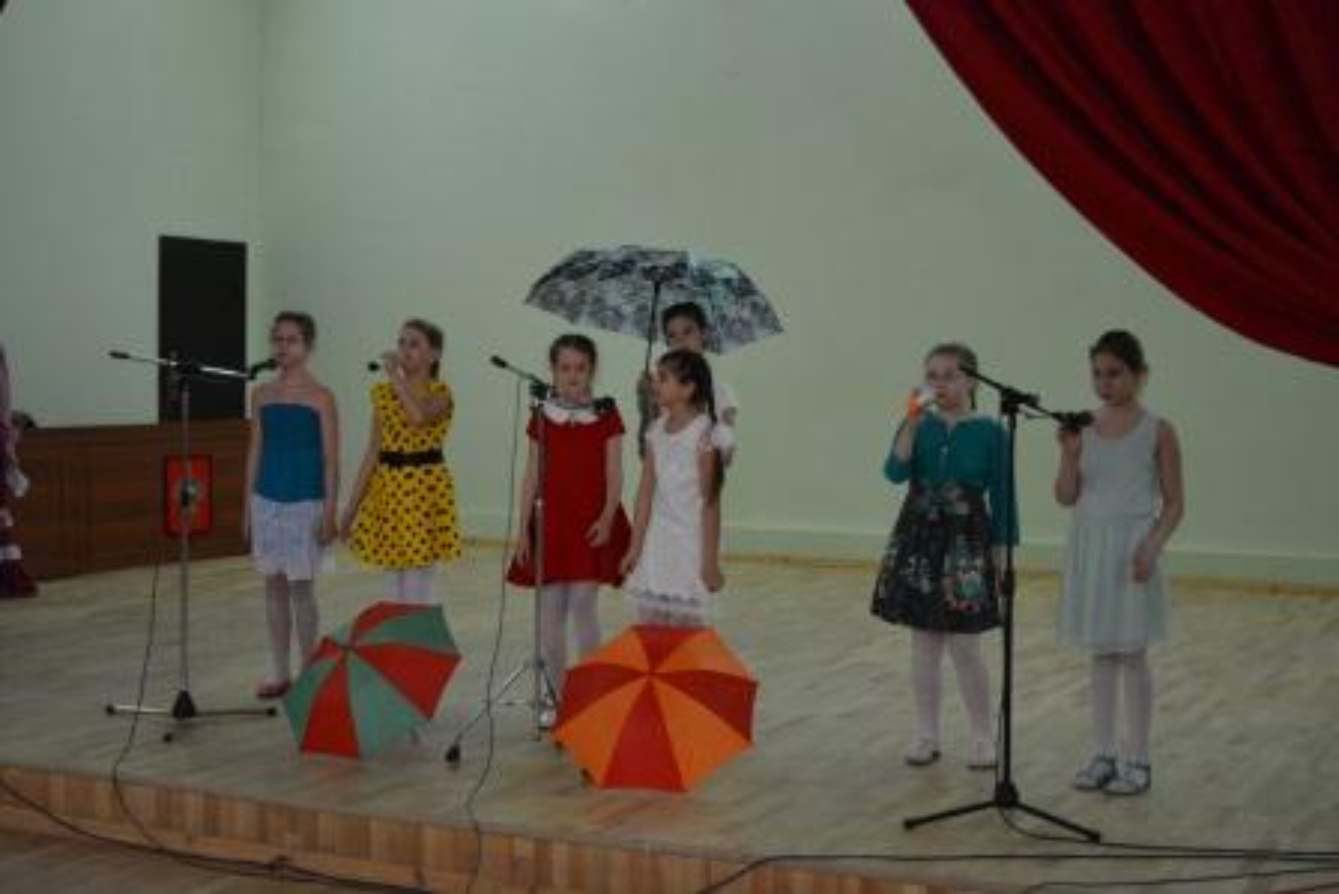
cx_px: 670
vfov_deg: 25.1
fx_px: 2009
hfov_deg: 36.9
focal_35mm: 54
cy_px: 447
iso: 1600
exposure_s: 1/100
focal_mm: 36
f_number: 4.8
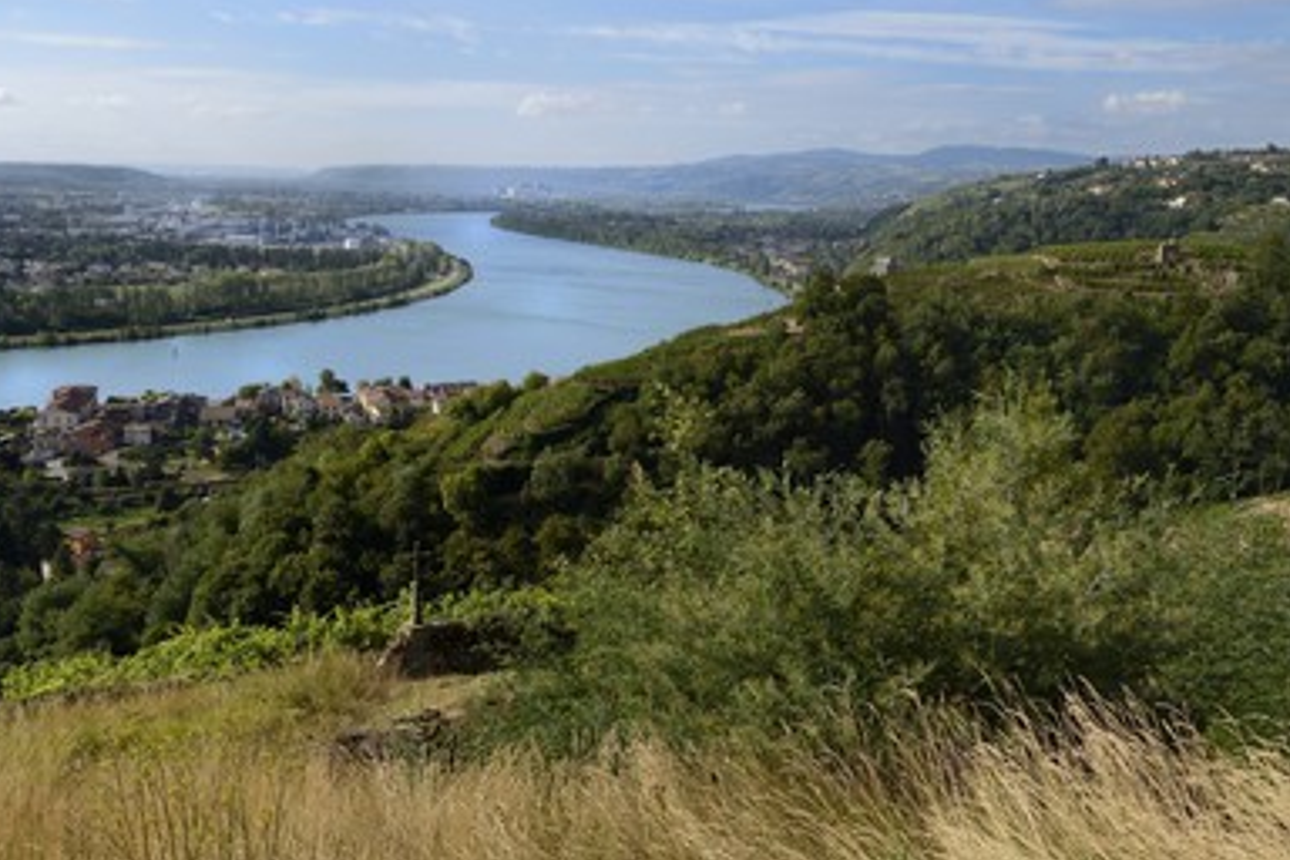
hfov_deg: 54.4
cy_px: 393
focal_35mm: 35
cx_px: 605
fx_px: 1254
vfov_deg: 37.8
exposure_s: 1/200
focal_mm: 32
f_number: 14
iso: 200
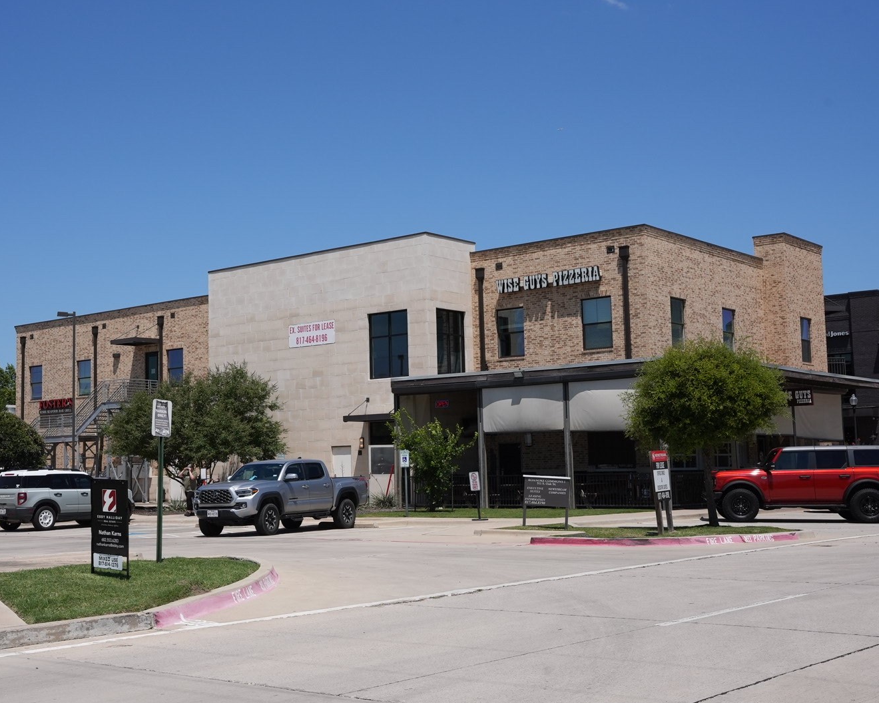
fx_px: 1197
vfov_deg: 32.7
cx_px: 354
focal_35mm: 46
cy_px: 348
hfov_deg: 40.2
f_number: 11
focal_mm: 40
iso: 1000
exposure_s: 1/2500
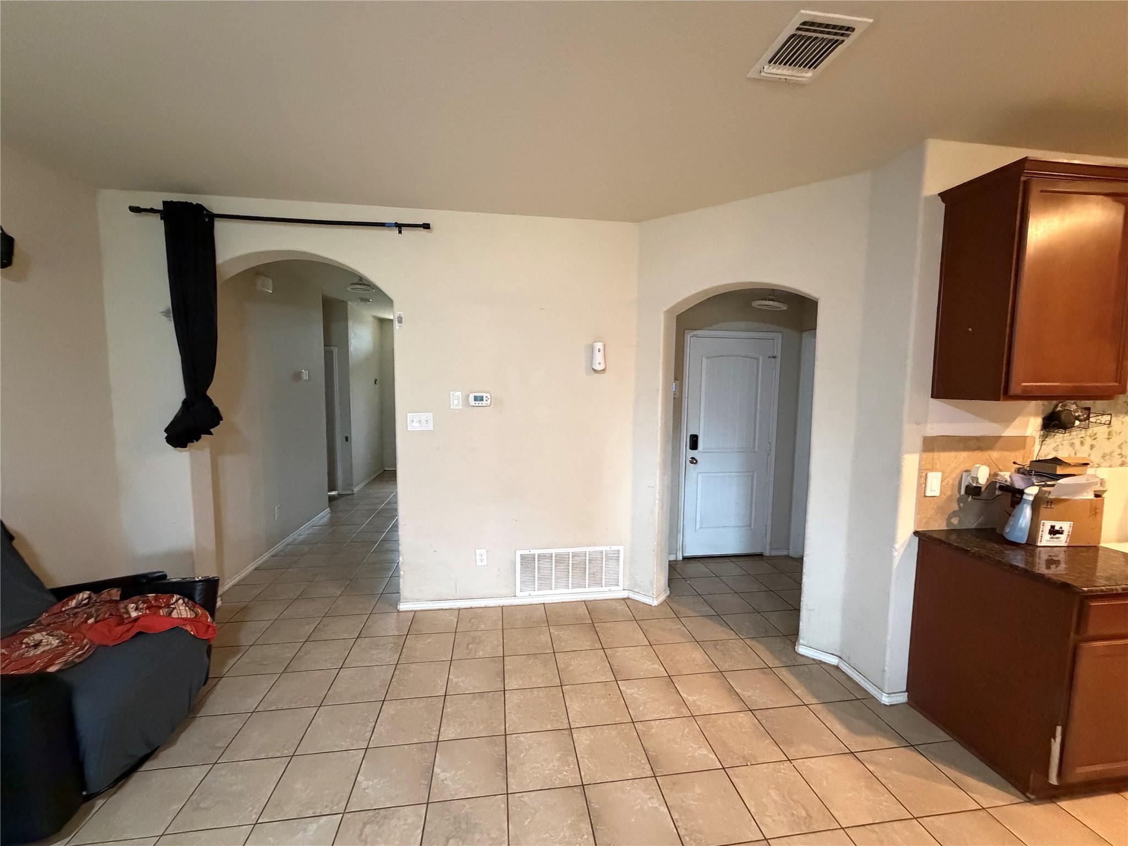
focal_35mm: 14
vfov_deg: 85.7
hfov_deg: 102.1
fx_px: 456
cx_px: 564
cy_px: 423
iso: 1000
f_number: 2.2
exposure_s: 1/60
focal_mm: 2.22
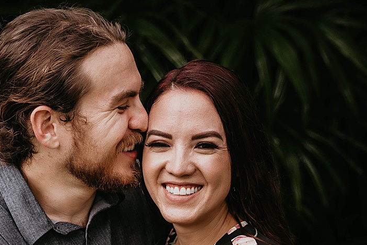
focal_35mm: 107
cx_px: 72
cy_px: 265
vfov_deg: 12.6
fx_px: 1091
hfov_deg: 18.9
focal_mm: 47
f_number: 2.8
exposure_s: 1/500
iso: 400
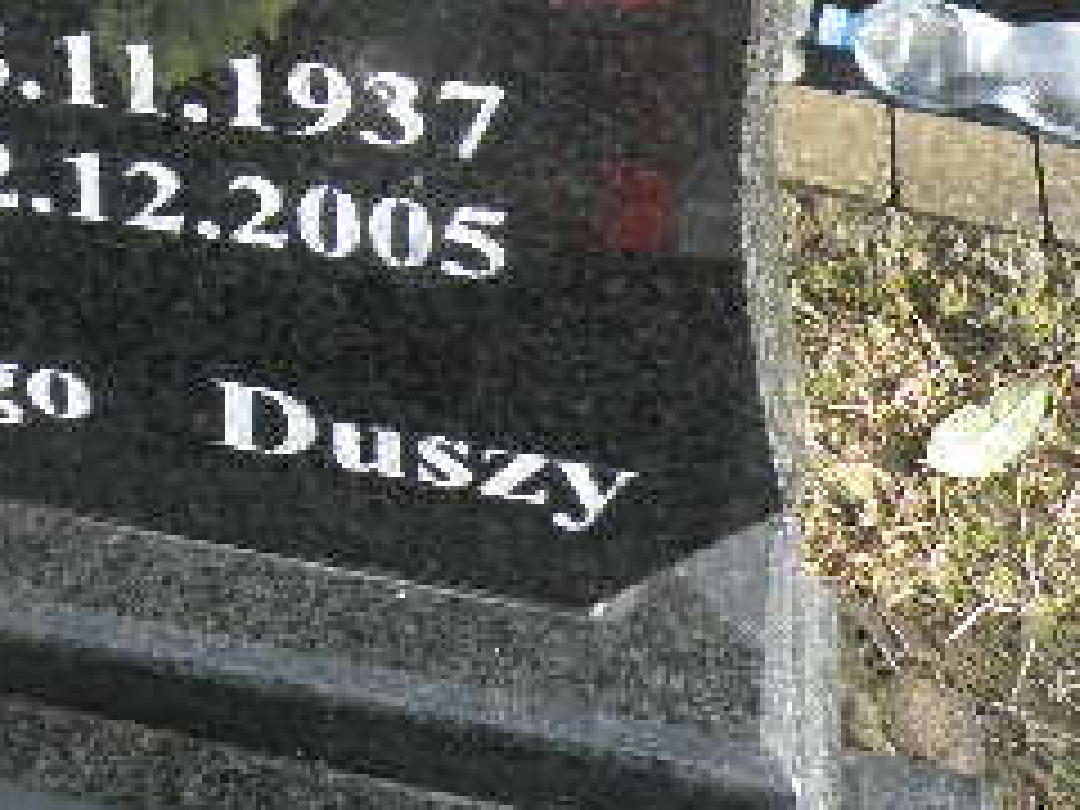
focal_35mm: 64
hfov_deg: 29.1
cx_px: 117
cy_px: -180
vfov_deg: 21.2
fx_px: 1997
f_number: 3.3
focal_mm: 4.3
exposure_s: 1/160
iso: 64
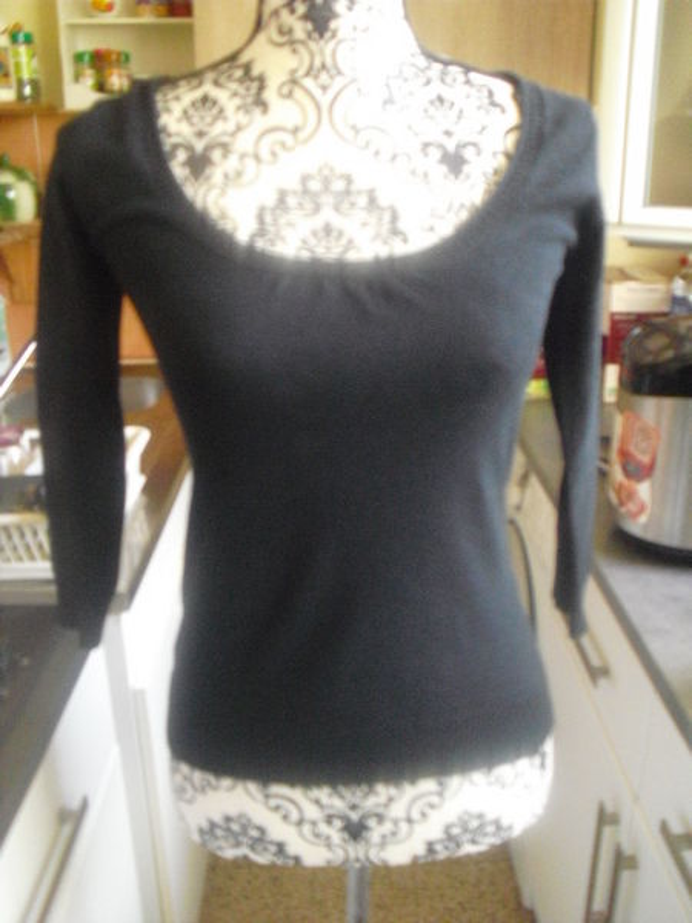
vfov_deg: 51.4
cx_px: 346
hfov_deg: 39.7
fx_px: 960
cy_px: 462
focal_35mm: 36
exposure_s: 1/60
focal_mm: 6.3
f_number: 3.1
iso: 800
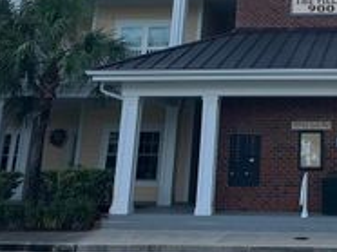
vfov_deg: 19.3
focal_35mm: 70
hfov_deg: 26.4
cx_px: 332
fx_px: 681
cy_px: -82
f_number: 1.5
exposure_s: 1/6579
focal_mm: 5.7
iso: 50
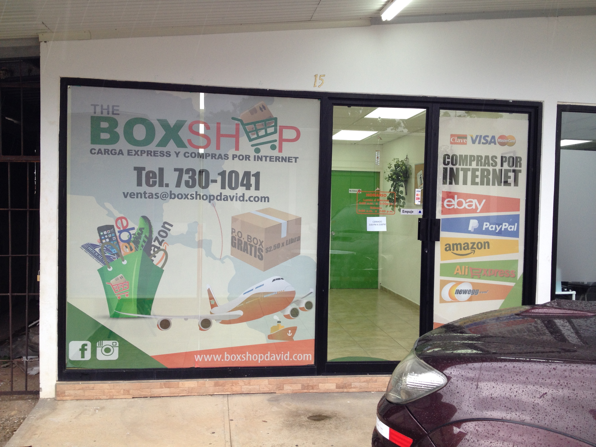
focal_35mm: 35
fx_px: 603
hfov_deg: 52.6
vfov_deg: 40.7
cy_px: 224
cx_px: 298
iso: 50
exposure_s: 1/60
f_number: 2.4
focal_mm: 4.28
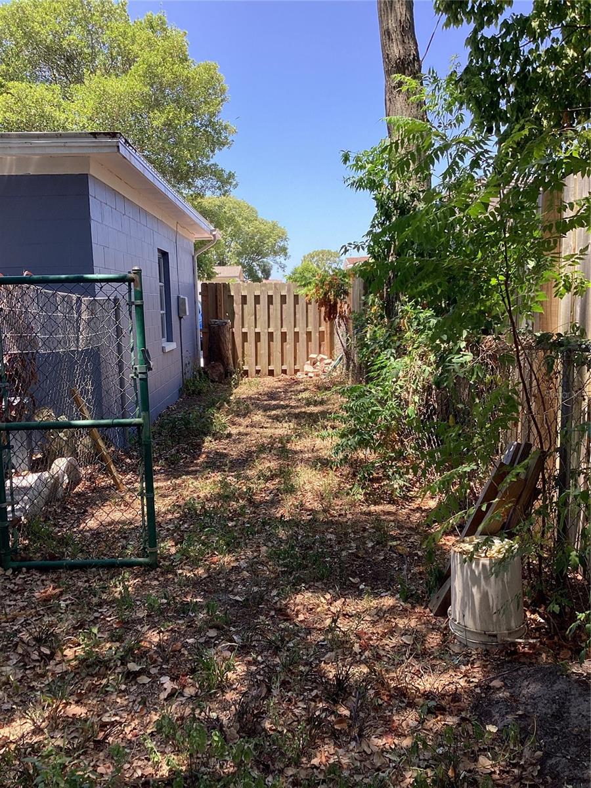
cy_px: 394
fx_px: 706
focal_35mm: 31
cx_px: 296
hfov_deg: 45.4
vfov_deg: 58.4
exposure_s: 1/235
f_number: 2.4
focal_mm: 3.3
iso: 25
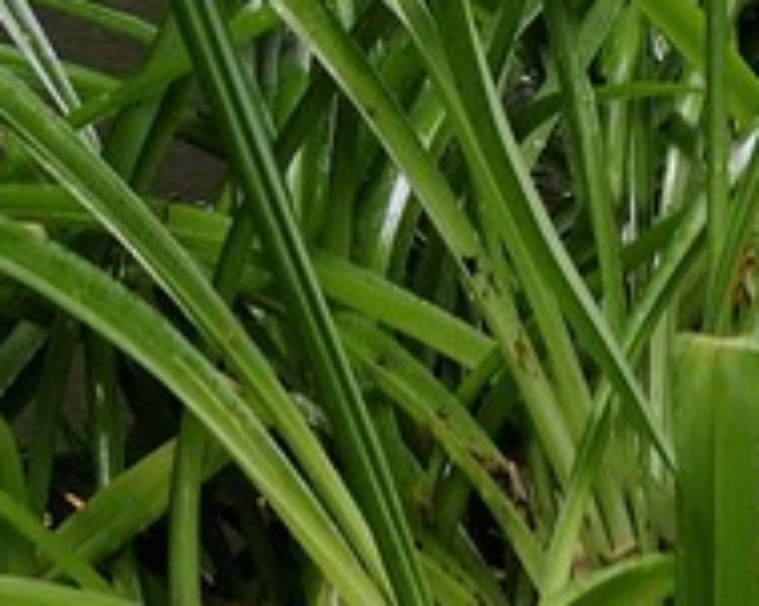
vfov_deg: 3.4
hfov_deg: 4.3
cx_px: 88
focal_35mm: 445
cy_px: -1264
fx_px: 9991
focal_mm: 56
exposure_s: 1/80
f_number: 4.5
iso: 800
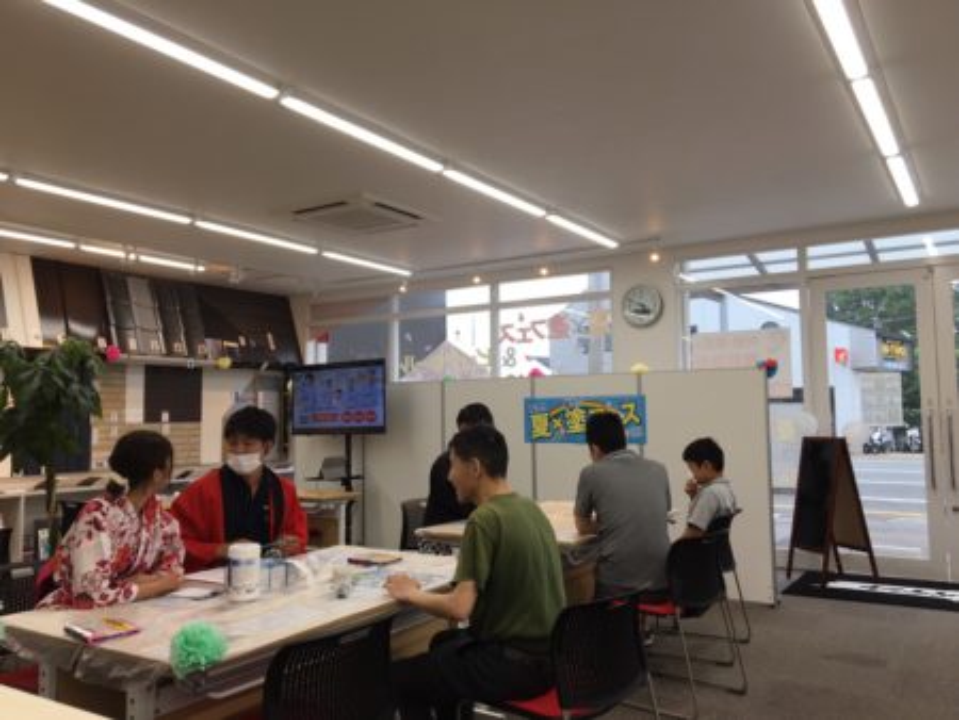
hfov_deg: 61.6
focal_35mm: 29
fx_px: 804
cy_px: 360
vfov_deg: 48.3
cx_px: 480
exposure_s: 1/120
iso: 32
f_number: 2.2
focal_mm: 4.15
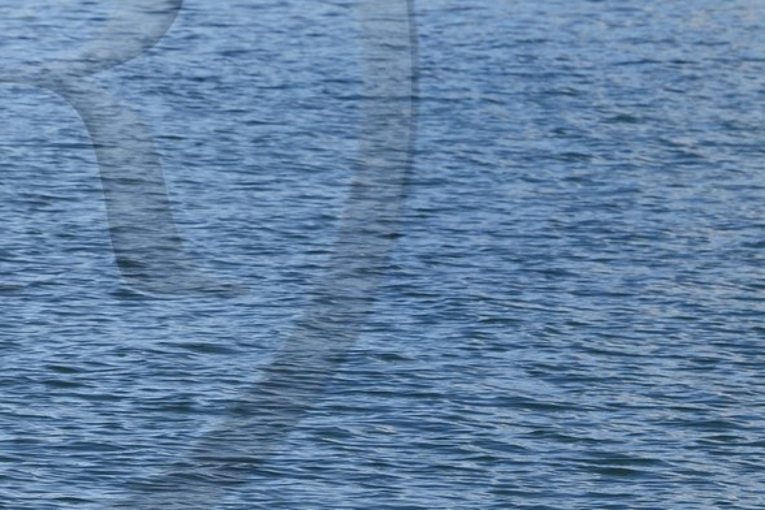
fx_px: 11559
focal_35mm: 544
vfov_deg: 2.5
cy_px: 83
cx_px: -126
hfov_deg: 3.8
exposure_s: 1/400
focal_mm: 200
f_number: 10
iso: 200
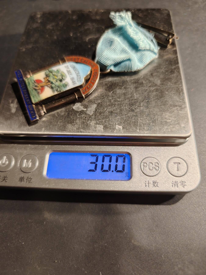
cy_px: 138
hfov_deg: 58.9
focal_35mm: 23
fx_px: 182
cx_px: 103
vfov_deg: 73.9
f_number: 1.6
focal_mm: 6.06
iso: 200
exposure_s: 1/200
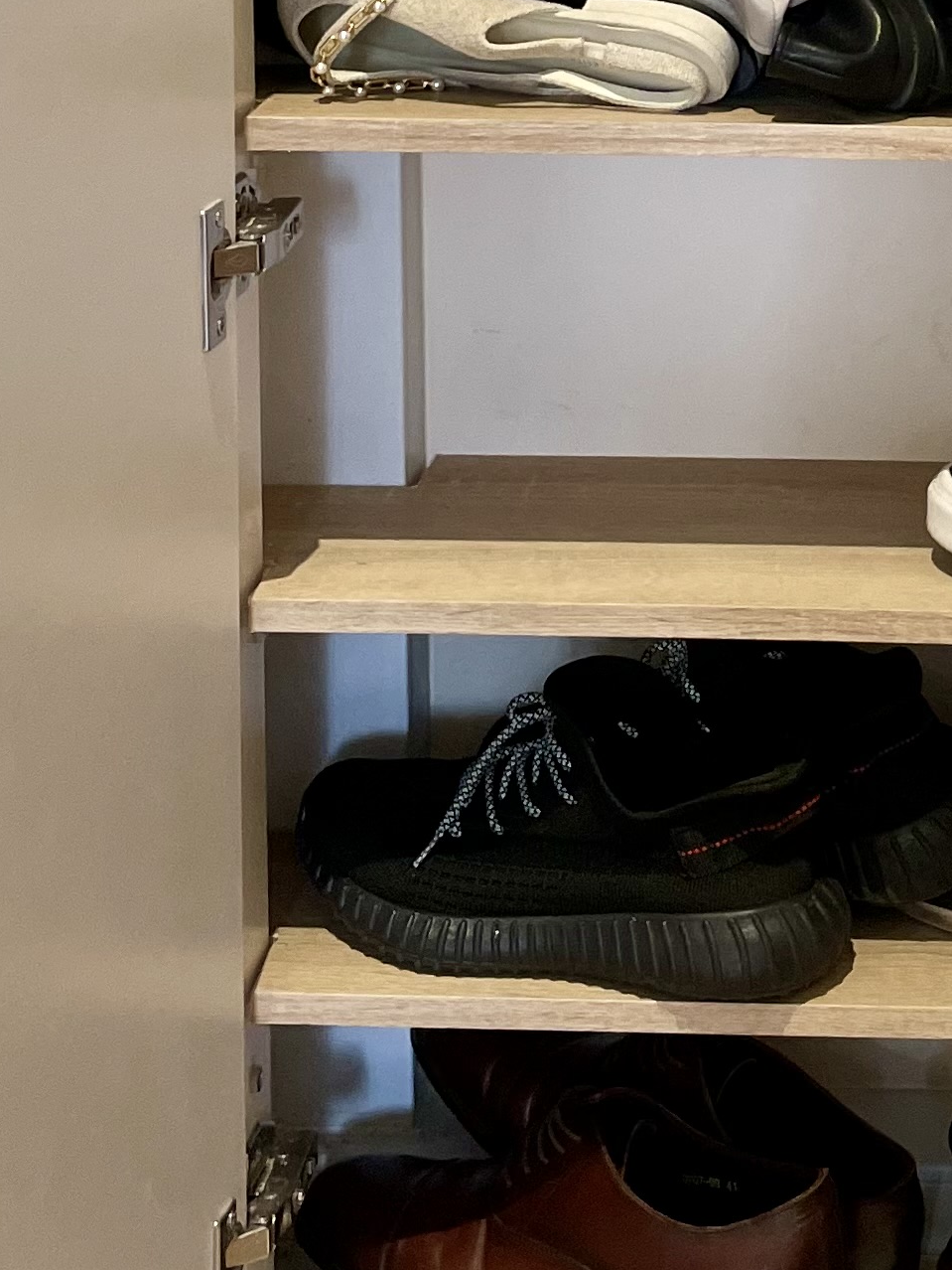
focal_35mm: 82
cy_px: -152
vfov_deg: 22.4
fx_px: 3006
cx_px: 947
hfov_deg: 17.6
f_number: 1.6
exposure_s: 1/50
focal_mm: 4.2
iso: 160
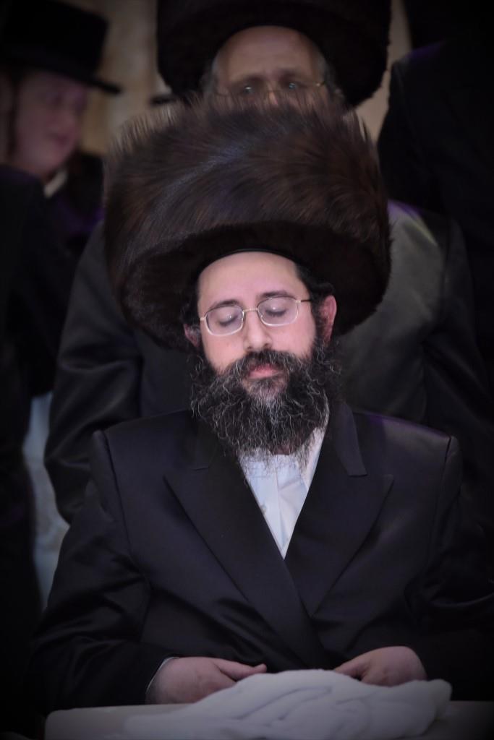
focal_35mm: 200
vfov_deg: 10.3
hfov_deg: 6.9
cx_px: 247
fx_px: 4115
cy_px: 370
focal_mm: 200
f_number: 2.8
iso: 2500
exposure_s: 1/125
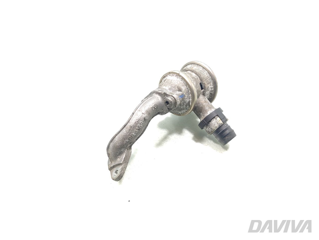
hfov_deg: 71.6
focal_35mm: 24
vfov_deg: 56.8
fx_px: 221
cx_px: 160
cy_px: 120
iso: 320
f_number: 1.89
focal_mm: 5.89
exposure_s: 1/100
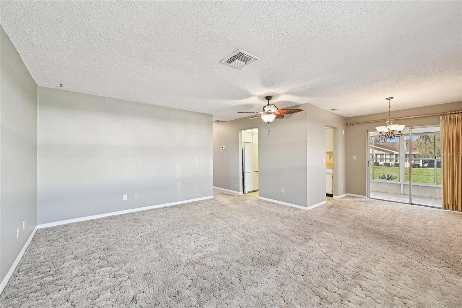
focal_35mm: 14
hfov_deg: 104.3
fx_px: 180
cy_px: 154
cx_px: 231
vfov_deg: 81.2
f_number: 8
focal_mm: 14
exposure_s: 1/25
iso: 400
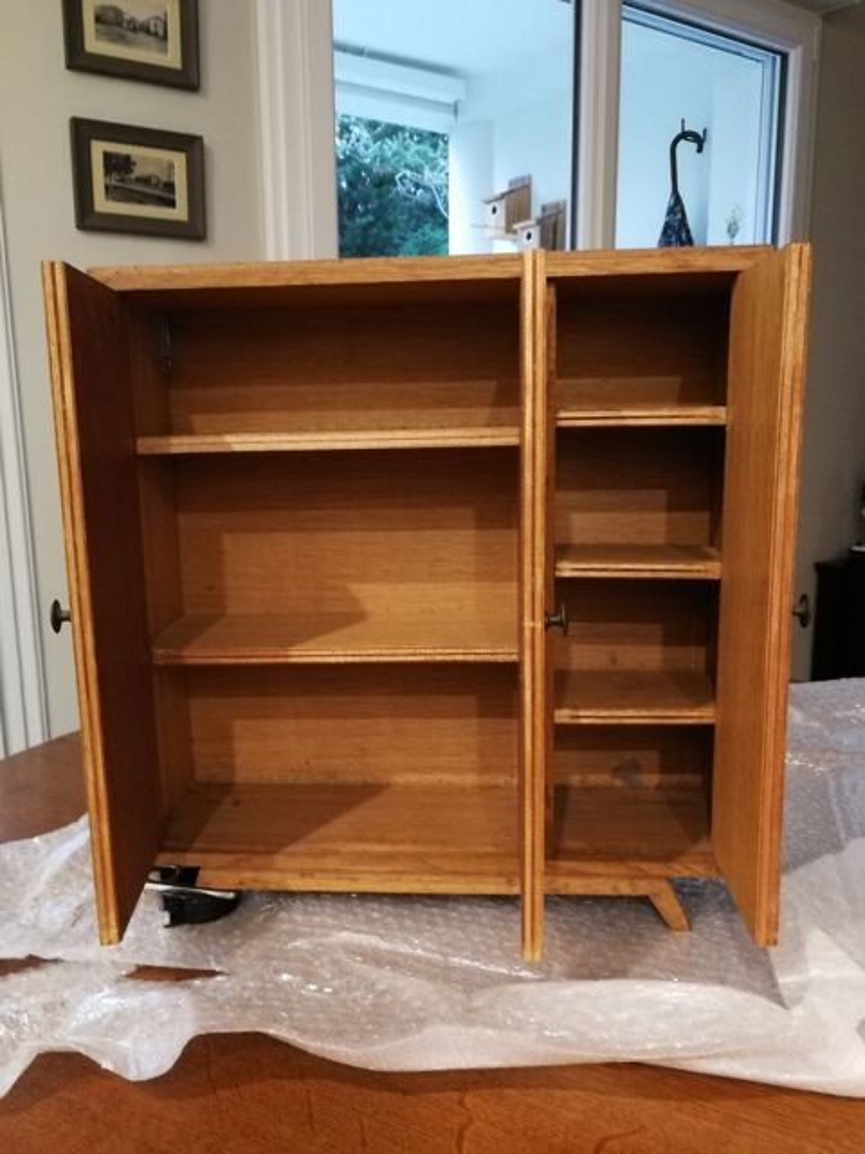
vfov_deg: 65.3
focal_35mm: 27
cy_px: 577
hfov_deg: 51.4
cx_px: 432
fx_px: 900
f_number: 2.2
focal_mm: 3.95
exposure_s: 1/20
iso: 640
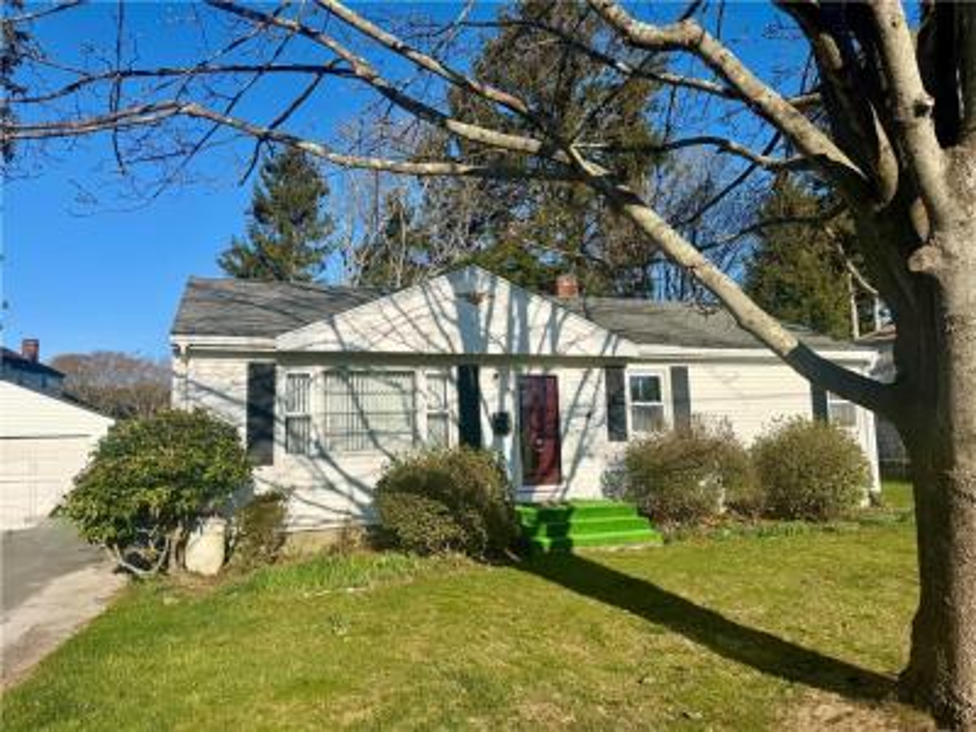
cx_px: 488
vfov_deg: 56.8
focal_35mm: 24
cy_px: 366
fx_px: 677
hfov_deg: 71.6
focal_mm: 6.76
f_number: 1.78
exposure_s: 1/5714
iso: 80
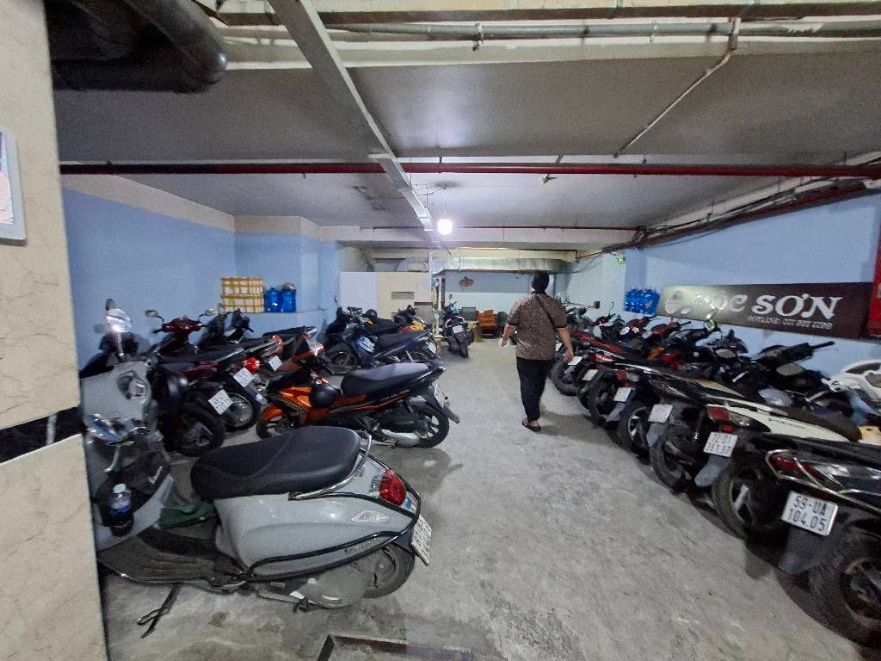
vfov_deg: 89.9
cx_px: 440
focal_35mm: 13
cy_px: 330
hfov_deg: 106.2
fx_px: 331
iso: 320
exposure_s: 1/25
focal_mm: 1.74
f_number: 2.2
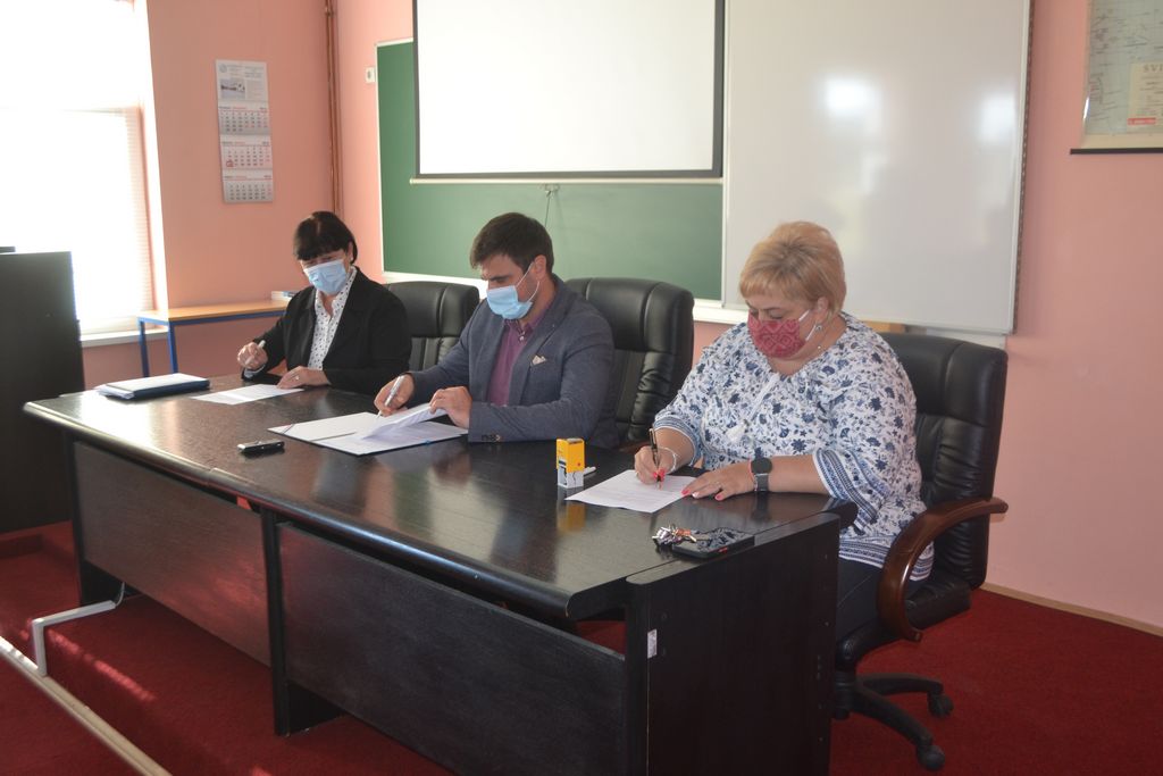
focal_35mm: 36
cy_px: 388
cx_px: 582
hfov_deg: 53.1
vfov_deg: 36.9
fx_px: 1163
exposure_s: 1/60
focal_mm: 24
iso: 500
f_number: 4
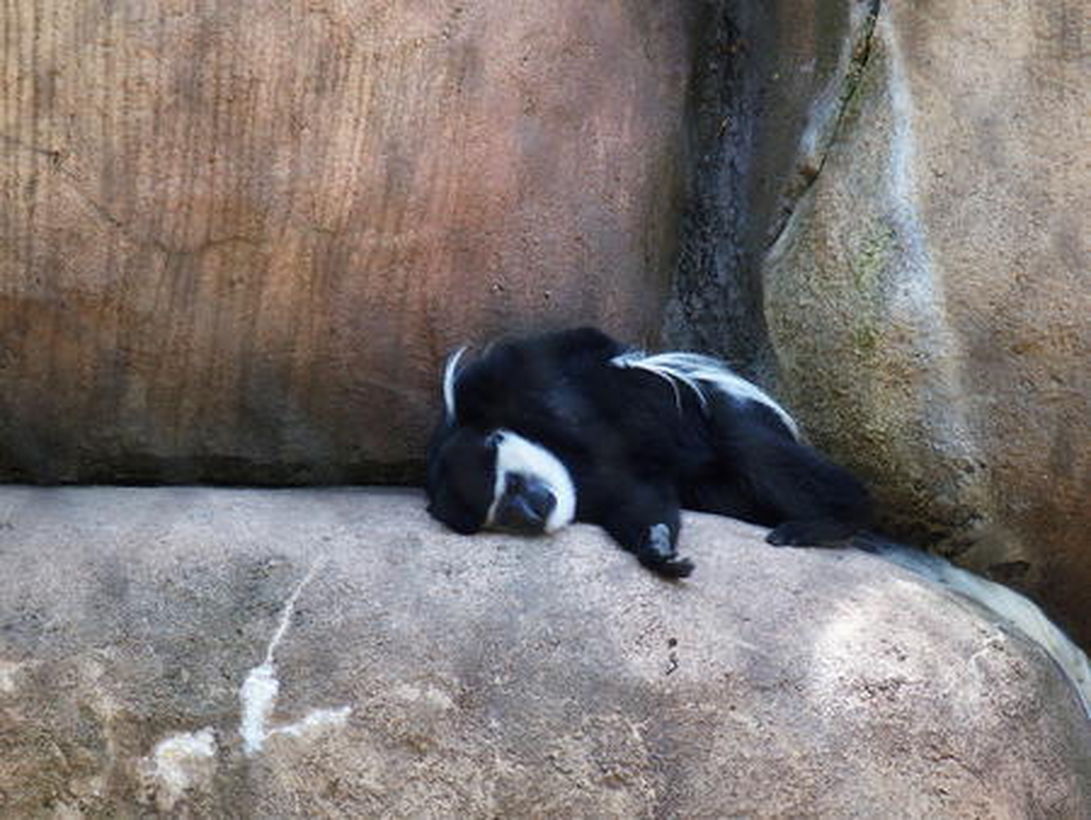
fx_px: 9460
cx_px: 546
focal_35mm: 300
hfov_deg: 6.6
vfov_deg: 5.0
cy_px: 410
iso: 200
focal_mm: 64.3
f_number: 2.8
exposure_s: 1/250
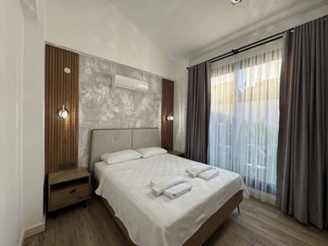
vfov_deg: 85.7
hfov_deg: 102.1
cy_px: 123
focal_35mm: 14
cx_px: 164
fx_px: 133
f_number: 2.2
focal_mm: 2.22
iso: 40
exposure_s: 1/113
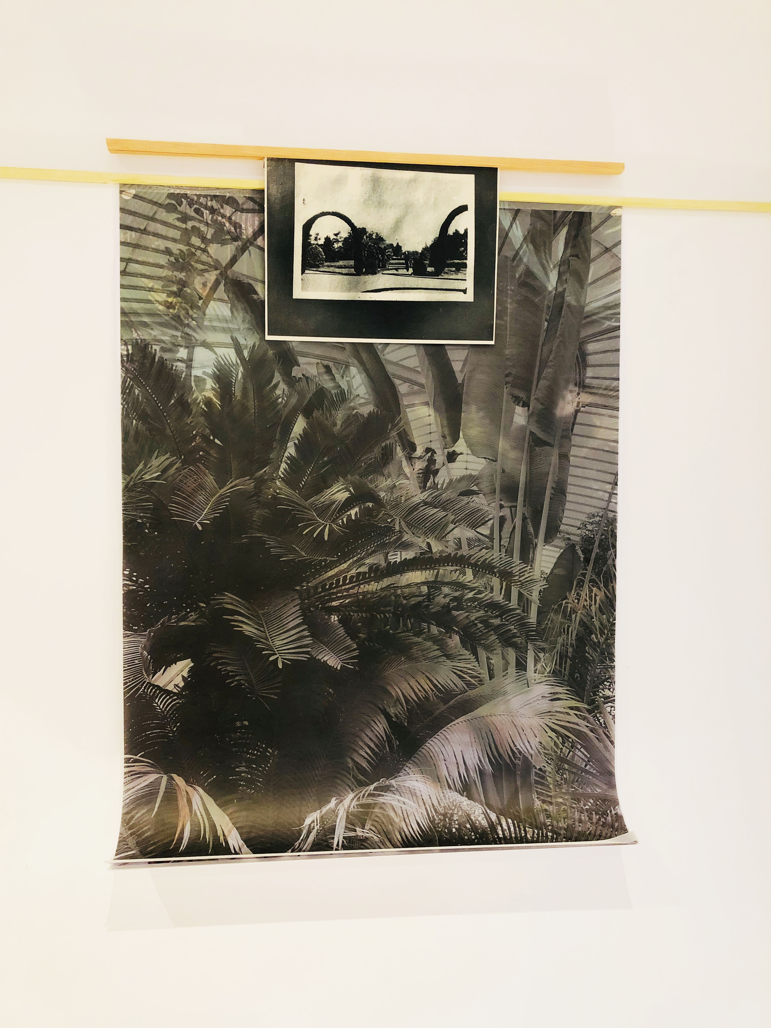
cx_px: 386
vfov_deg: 63.4
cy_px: 514
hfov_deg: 49.7
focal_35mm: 28
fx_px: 832
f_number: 1.8
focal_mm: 3.99
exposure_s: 1/13
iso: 100
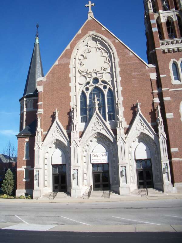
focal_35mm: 35
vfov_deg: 52.6
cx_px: 91
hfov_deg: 40.7
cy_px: 122
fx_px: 245
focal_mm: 6.3
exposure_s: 1/1000
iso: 80
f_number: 3.1
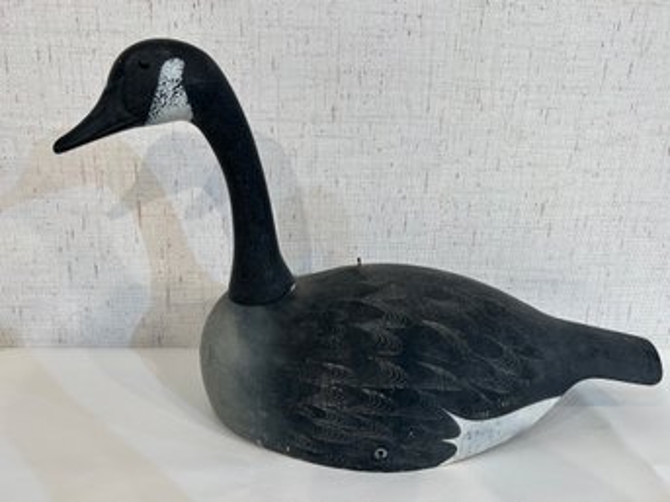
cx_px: 335
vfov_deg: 53.0
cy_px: 251
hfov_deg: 67.3
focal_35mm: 26
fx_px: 503
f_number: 1.5
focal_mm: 5.7
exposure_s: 1/120
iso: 64
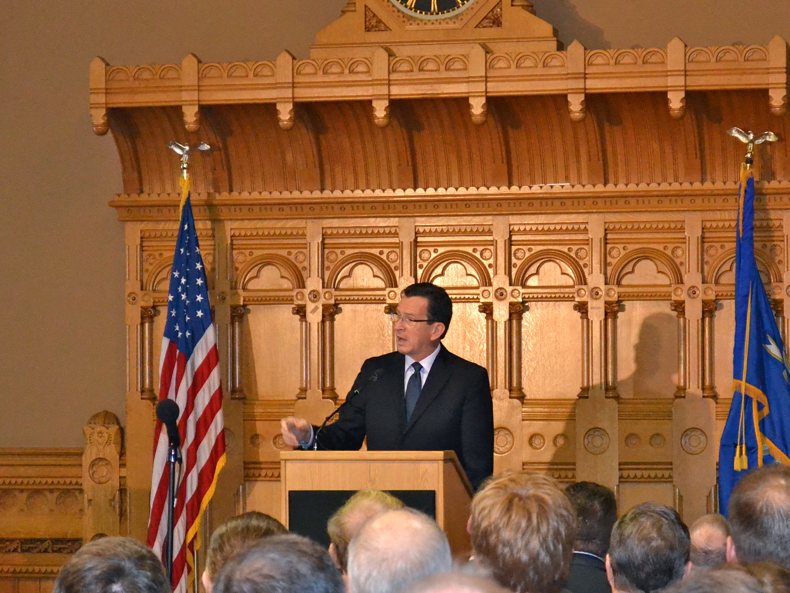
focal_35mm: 133
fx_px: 3031
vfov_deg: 11.2
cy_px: 326
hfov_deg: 14.8
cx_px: 437
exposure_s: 1/60
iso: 3200
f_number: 5.6
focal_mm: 55
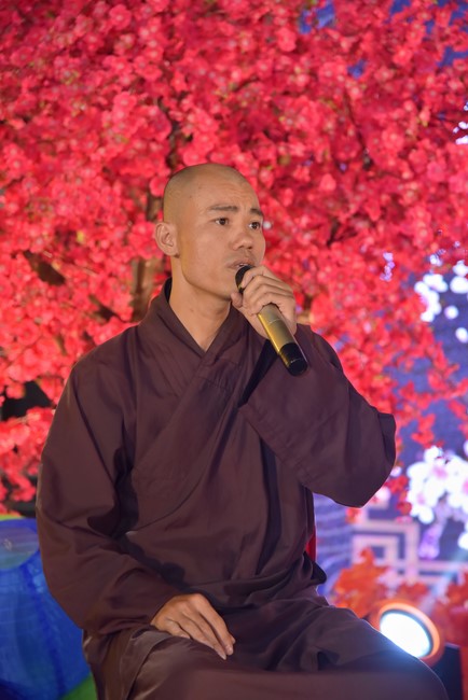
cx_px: 234
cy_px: 350
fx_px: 2337
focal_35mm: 120
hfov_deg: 11.4
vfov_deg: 17.1
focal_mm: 120
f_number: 4
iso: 1250
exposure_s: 1/125
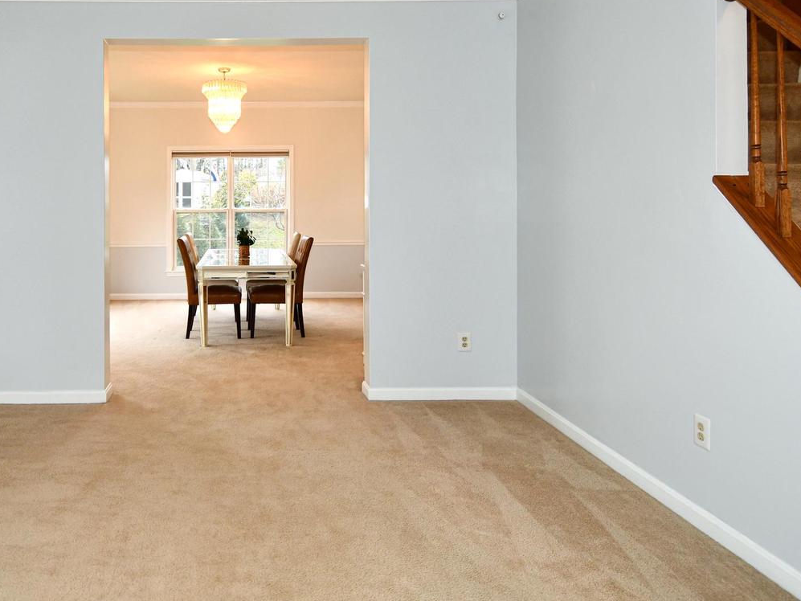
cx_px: 286
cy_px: 222
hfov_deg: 68.0
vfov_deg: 54.2
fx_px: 579
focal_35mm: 25
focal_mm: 12
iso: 320
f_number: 4
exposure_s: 1/60
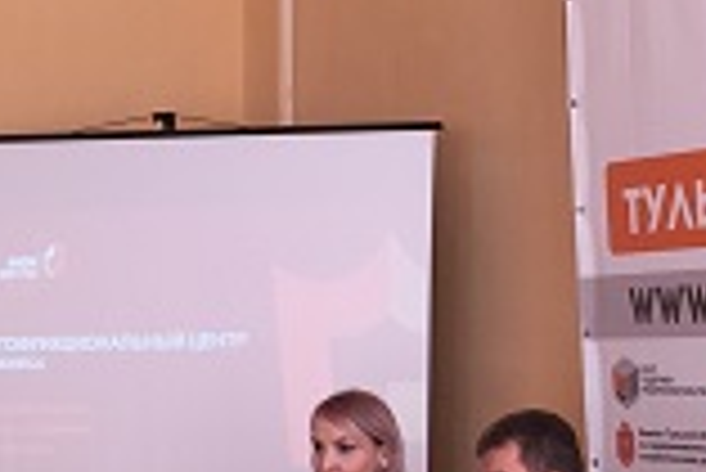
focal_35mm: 115
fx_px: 2257
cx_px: 612
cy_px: 306
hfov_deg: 17.6
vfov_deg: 11.9
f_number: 2.2
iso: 40
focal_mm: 4.15
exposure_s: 1/100
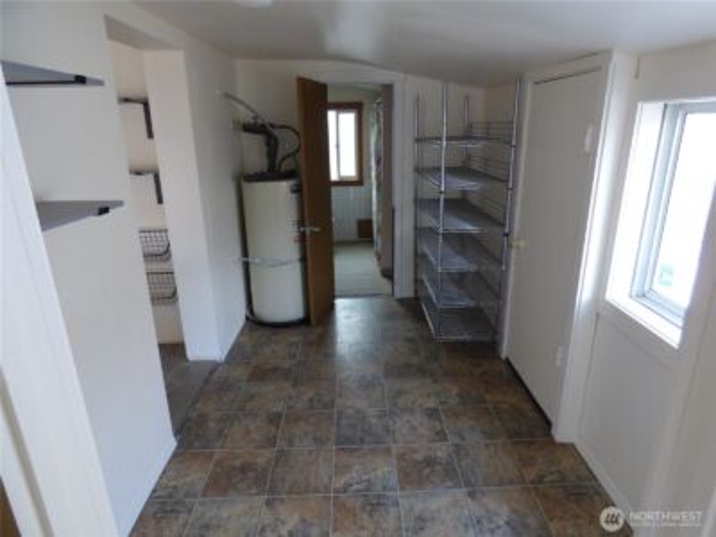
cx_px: 358
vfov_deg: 66.0
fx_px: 414
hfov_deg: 81.7
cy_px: 268
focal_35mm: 20
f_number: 2.8
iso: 400
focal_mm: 3.58
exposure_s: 1/40
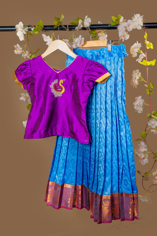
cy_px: 118
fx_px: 275
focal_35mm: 42
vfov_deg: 46.4
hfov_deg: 31.9
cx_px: 78
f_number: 9
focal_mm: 42
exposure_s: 1/125
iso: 50
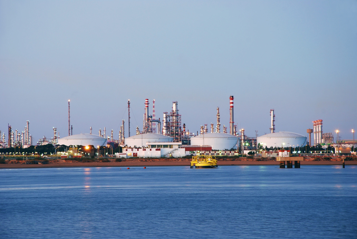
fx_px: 1564
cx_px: 178
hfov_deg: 13.0
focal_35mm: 158
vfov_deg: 8.7
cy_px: 120
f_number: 10
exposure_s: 1.3
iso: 160
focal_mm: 105
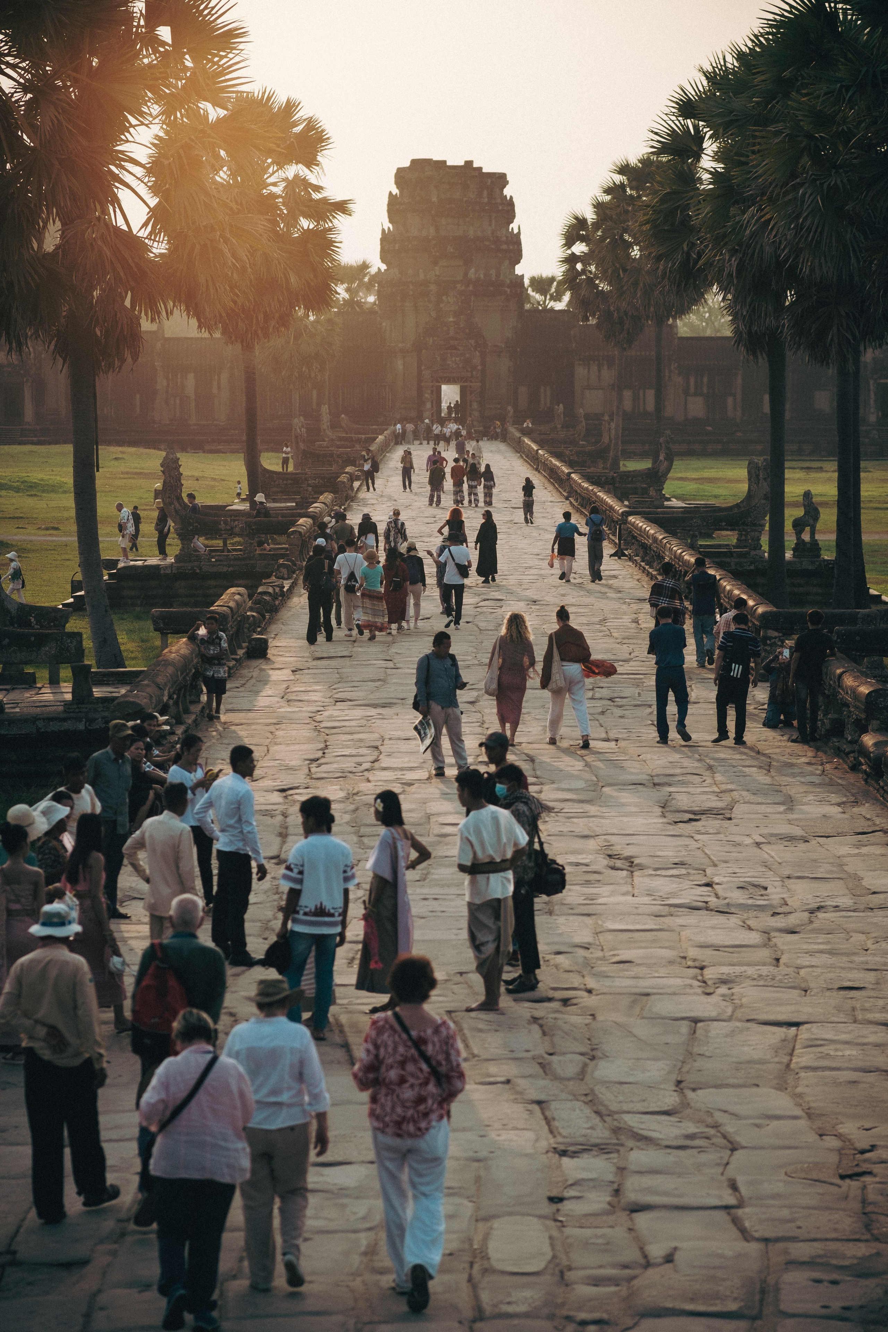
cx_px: 444
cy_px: 666
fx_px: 4736
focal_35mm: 128
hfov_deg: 10.7
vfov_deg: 16.0
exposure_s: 1/800
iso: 160
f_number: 2.5
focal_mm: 85
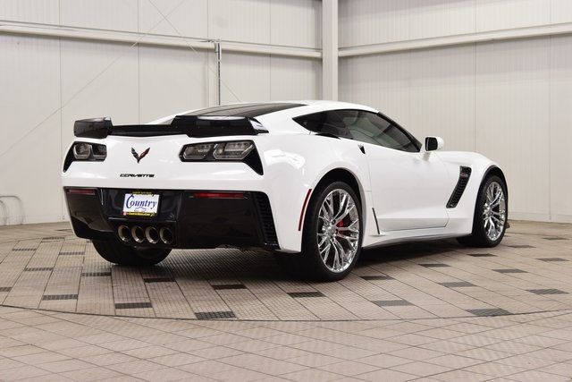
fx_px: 1001
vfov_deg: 21.6
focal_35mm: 63
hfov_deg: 31.9
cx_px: 286
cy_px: 191
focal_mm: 42
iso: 1000
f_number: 8
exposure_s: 1/60
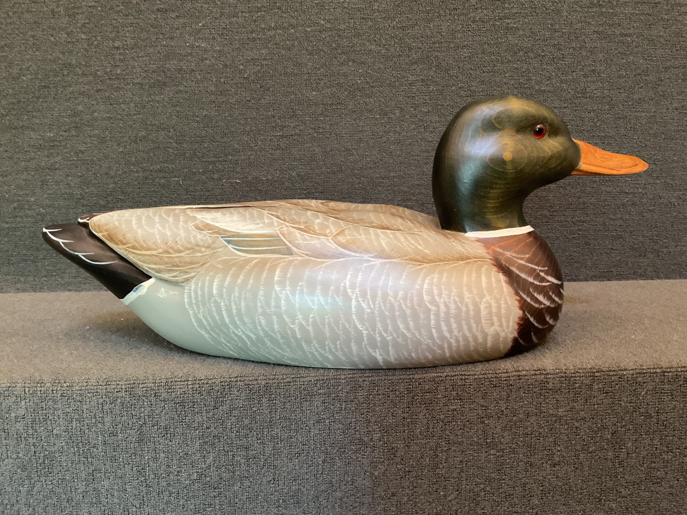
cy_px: 258
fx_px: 576
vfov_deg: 48.2
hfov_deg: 61.7
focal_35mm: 29
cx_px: 344
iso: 250
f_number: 1.8
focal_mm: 3
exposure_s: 1/30
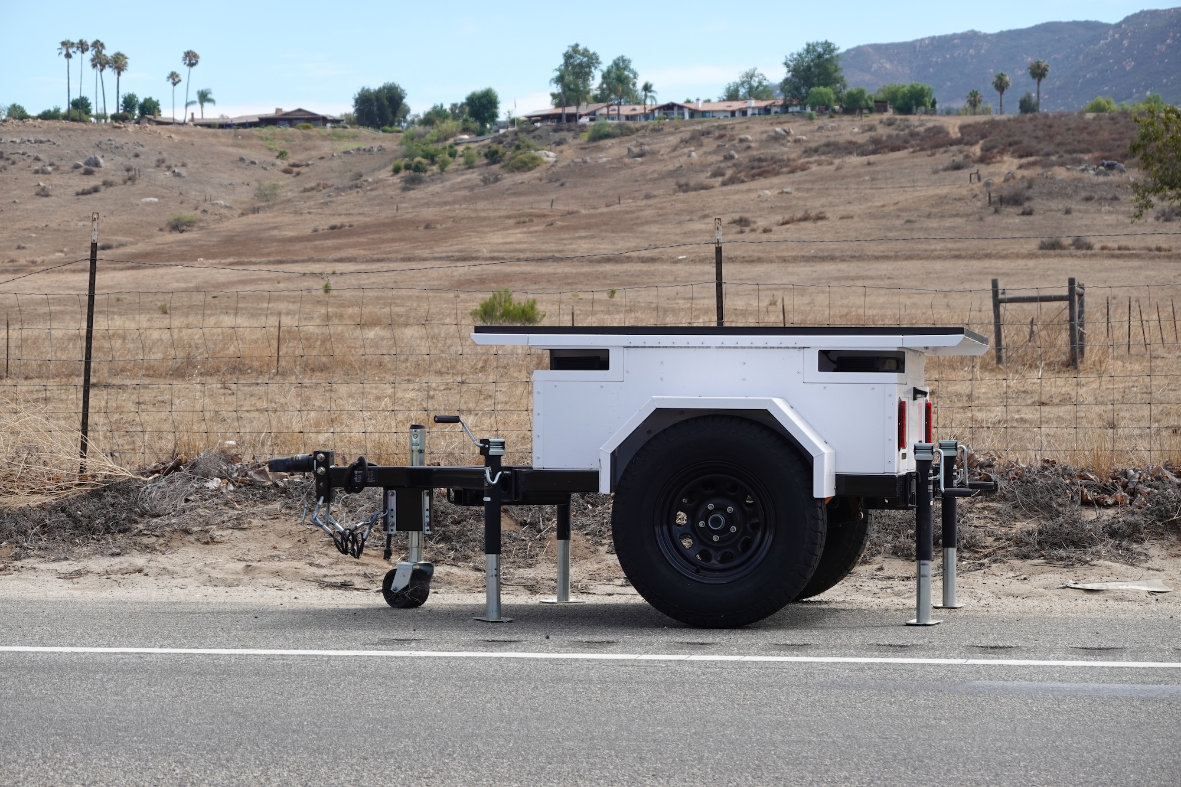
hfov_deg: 21.0
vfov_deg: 14.1
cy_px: 394
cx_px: 590
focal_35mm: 97
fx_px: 3182
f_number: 4
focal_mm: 35.31
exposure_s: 1/500
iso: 100
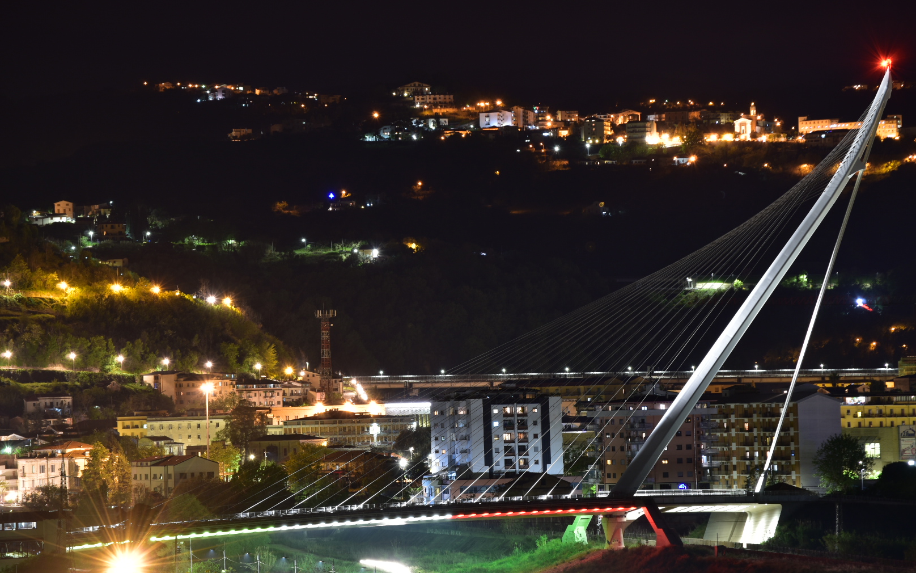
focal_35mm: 187
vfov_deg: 7.0
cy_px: 302
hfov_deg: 11.2
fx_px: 4668
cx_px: 459
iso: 100
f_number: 8
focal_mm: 122
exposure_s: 25
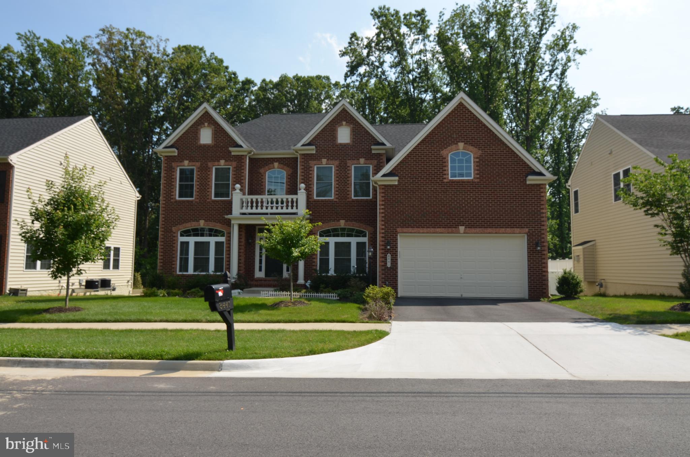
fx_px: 459
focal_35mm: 24
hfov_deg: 73.9
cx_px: 345
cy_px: 228
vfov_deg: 52.9
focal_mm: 16
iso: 100
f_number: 9
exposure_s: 1/200
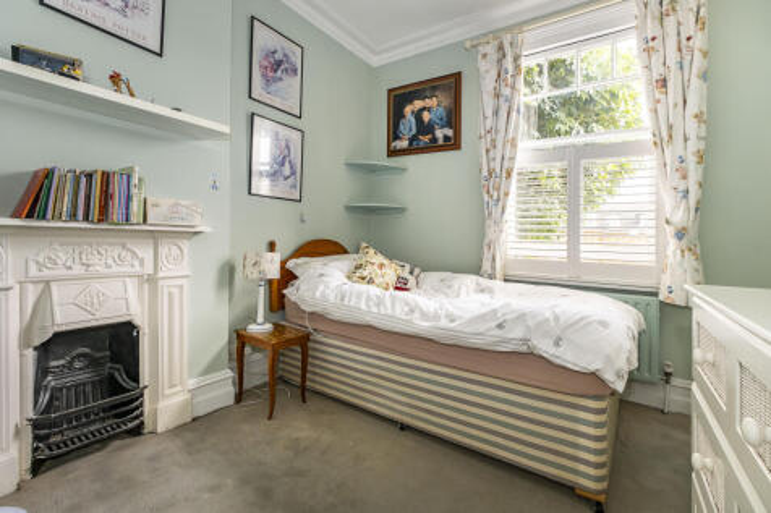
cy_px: 256
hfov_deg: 100.4
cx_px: 386
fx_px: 321
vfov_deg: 77.3
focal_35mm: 15
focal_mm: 10
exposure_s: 1/80
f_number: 5
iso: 500
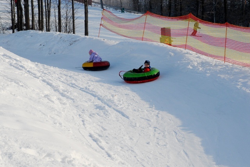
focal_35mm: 78
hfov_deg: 26.0
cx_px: 125
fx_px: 542
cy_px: 84
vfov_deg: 17.5
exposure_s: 1/500
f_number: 14
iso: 320
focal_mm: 52
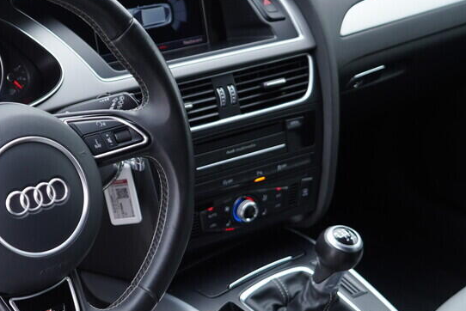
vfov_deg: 19.8
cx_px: 102
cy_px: 246
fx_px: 881
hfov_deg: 29.1
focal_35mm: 68
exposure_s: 1/40
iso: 200
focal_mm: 24
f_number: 2.8
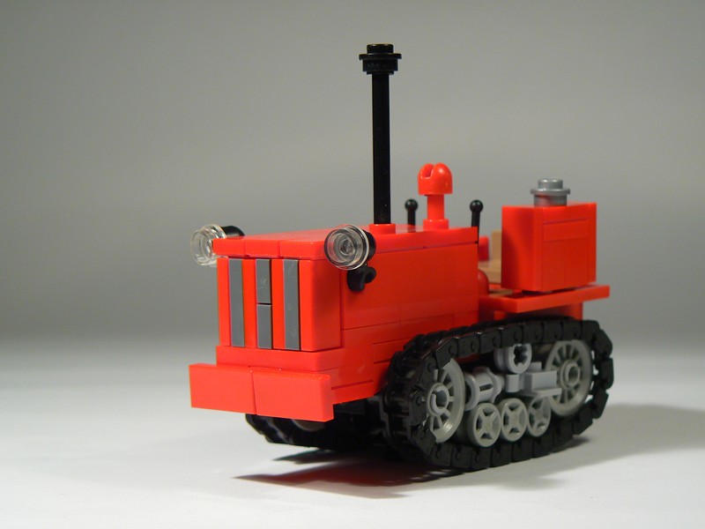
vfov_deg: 15.2
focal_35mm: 97
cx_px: 352
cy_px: 264
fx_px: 1976
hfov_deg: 20.2
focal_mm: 16.2
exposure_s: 1/15
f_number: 3.2
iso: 80
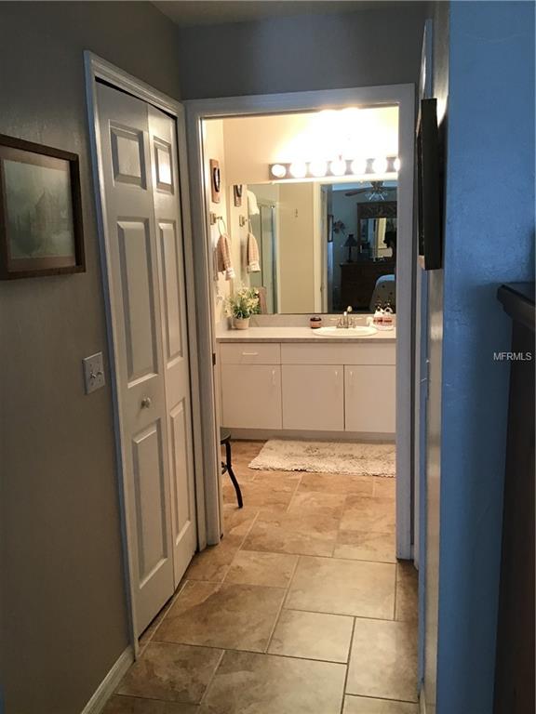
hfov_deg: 45.4
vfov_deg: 58.4
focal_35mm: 31
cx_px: 268
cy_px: 357
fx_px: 640
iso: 80
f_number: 2.4
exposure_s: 1/30
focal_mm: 3.3
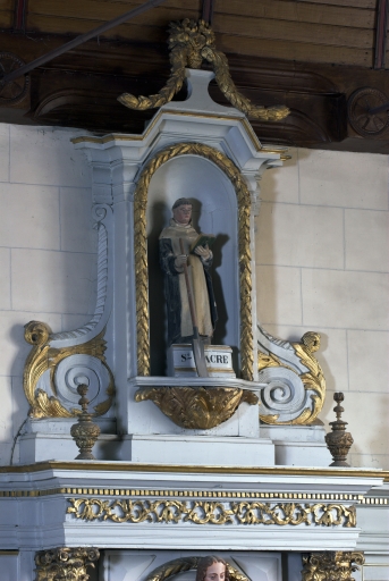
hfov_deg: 7.9
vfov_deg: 11.8
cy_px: 290
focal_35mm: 174
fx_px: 2811
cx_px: 194
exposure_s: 8
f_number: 16
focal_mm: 116
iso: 200
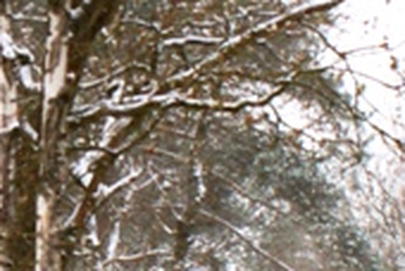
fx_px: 3009
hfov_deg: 7.7
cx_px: -12
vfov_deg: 5.2
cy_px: 183
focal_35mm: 267
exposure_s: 1/60
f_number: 8
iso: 100
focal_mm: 26
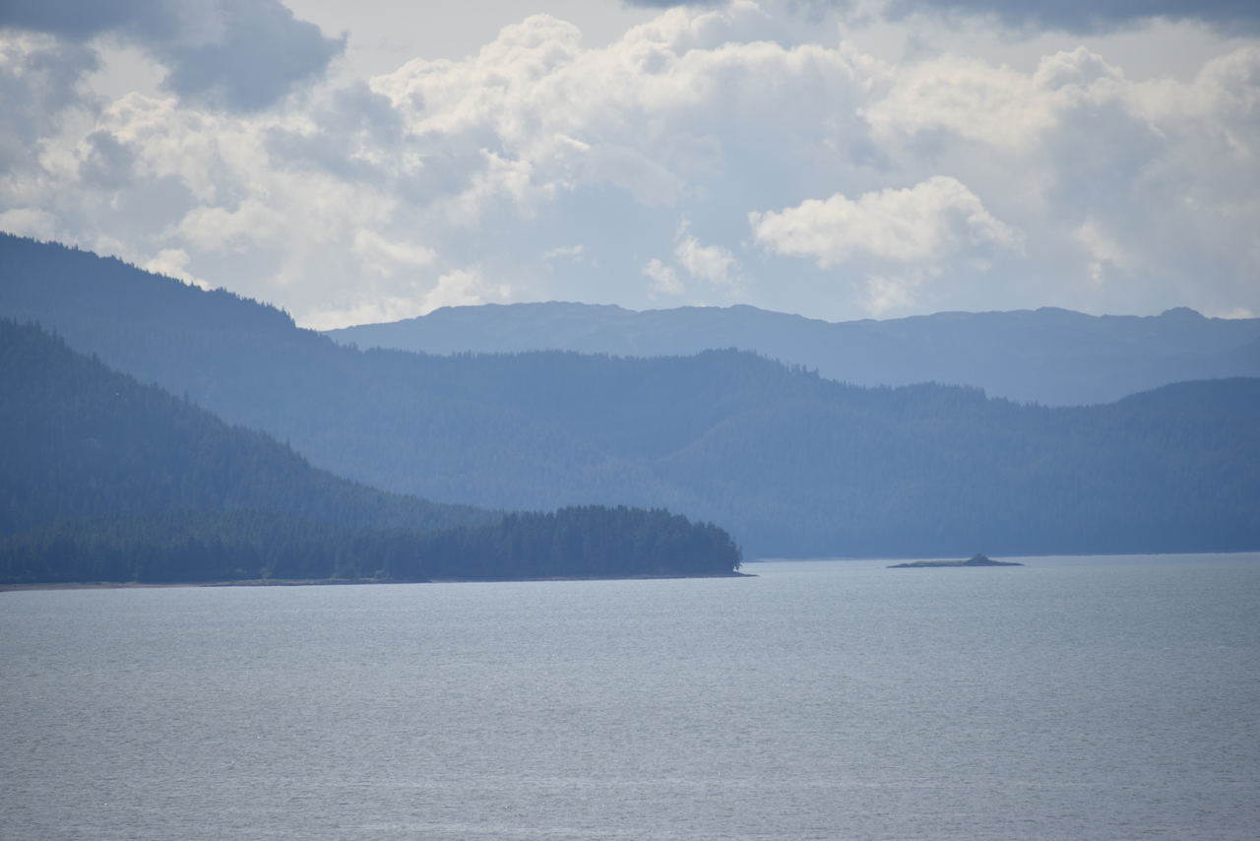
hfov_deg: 6.9
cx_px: 630
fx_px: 10502
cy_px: 420
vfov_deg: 4.6
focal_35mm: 300
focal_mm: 300
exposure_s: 1/640
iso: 100
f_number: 7.1
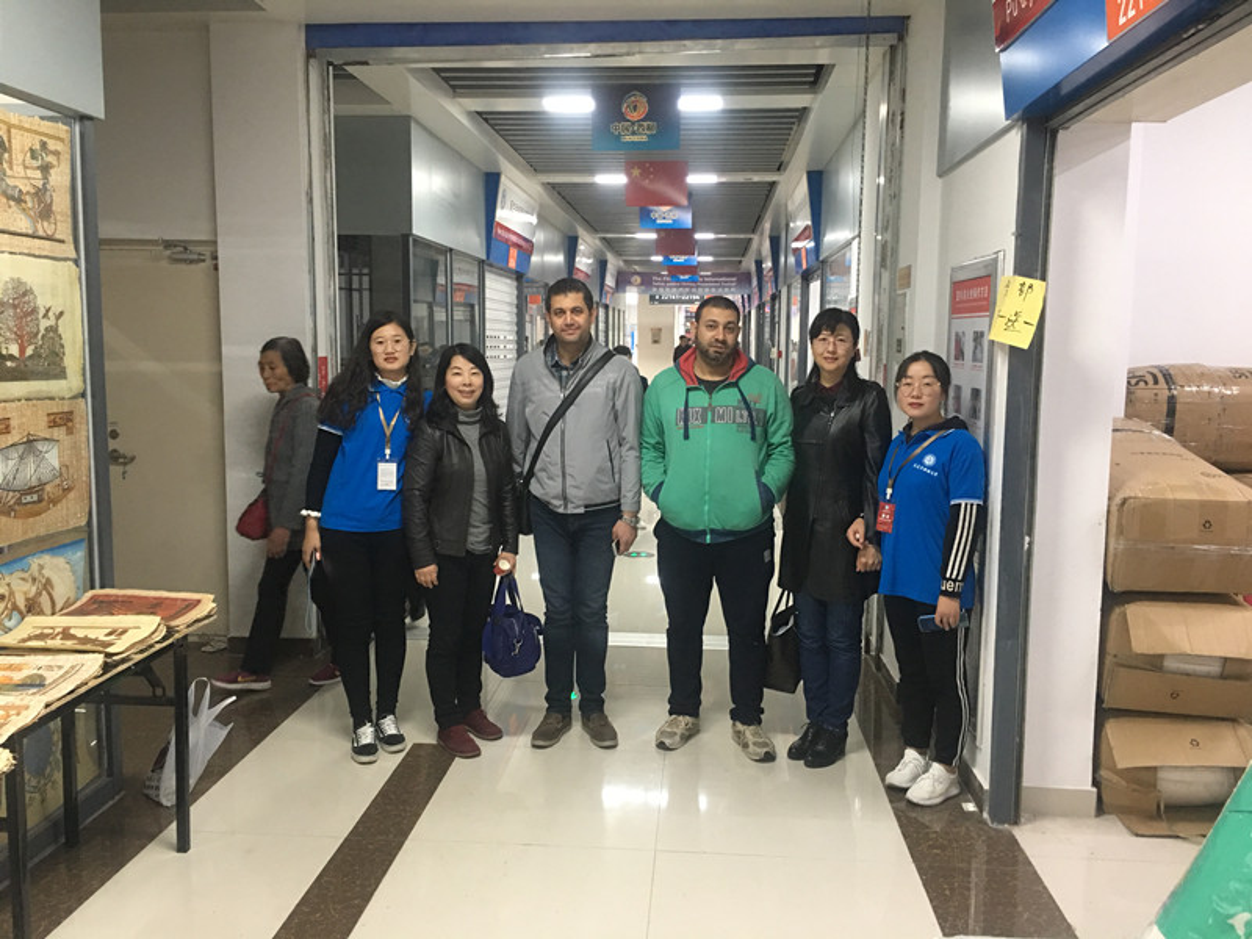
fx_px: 1049
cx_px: 626
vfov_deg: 48.2
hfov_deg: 61.7
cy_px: 470
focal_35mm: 29
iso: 125
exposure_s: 1/17
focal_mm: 4.15
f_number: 2.2
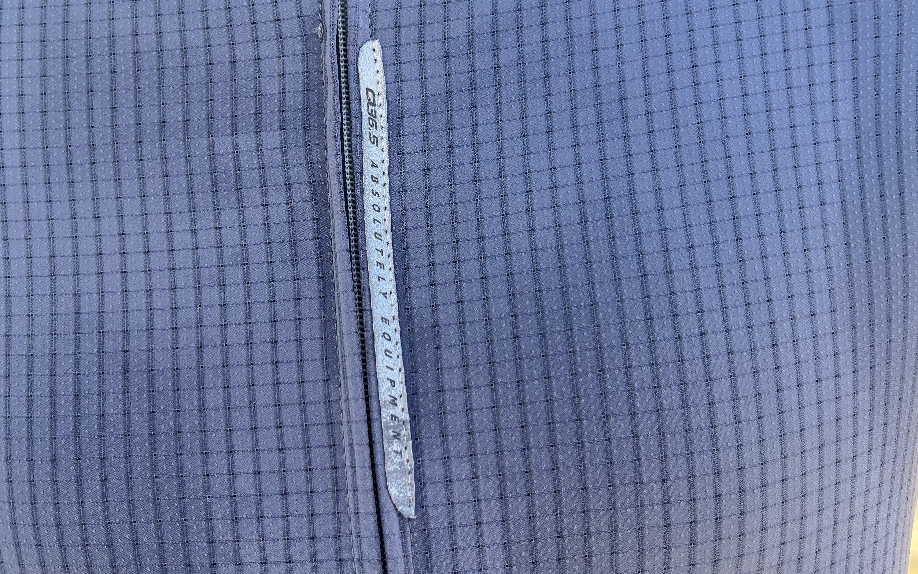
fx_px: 926
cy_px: 158
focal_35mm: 37
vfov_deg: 33.9
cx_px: 362
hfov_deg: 52.3
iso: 50
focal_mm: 5.1
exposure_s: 1/475
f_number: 1.6
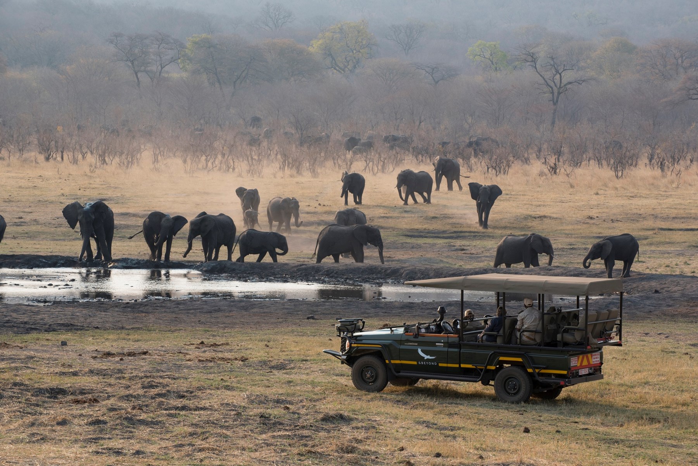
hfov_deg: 12.8
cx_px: 349
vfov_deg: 8.6
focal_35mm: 160
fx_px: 3103
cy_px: 233
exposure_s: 1/180
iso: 280
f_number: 9.5
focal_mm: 160
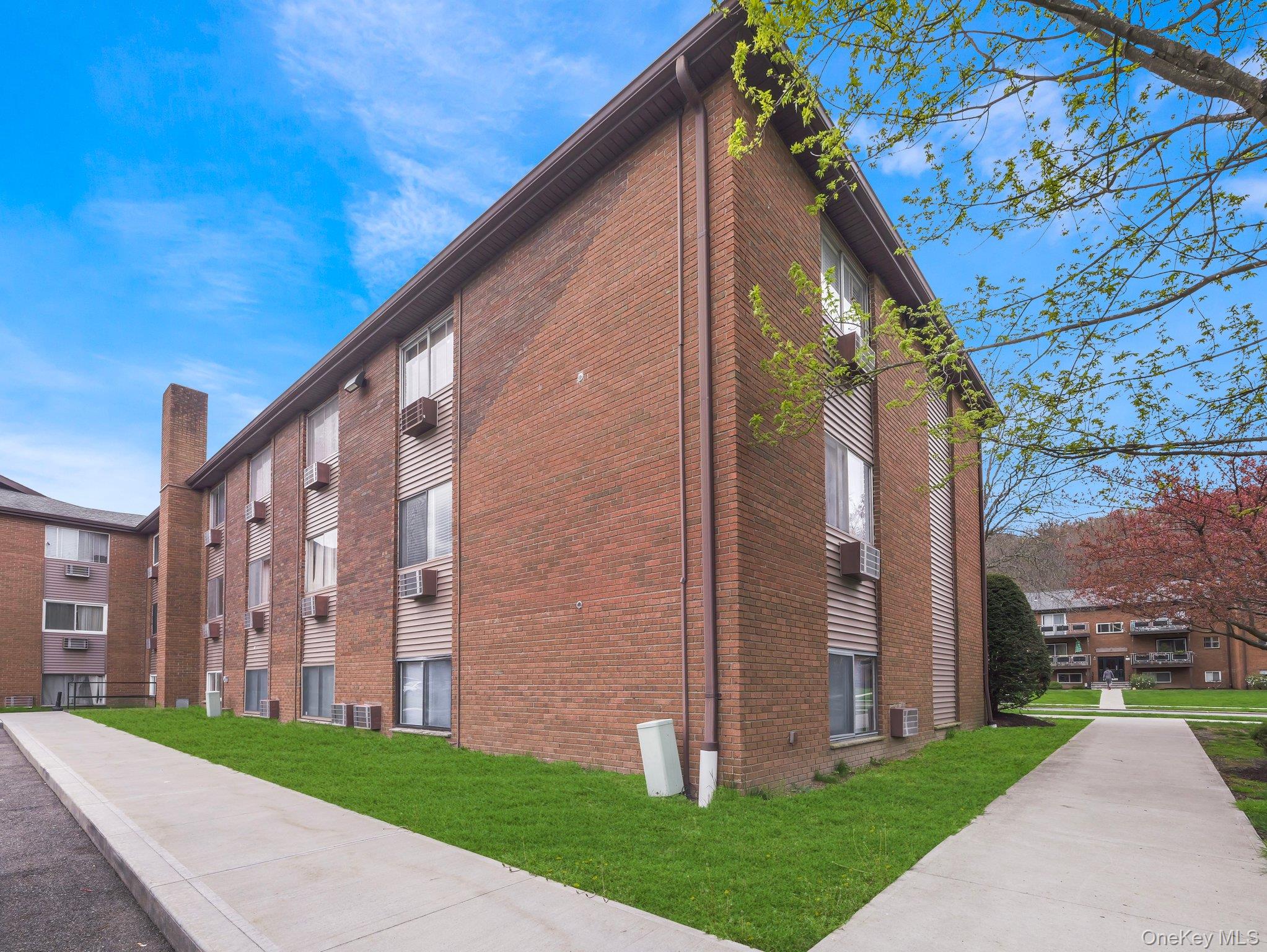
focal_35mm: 14
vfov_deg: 85.7
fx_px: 513
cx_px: 634
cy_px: 476
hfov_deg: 102.0
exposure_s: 1/250
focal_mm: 7
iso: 400
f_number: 8
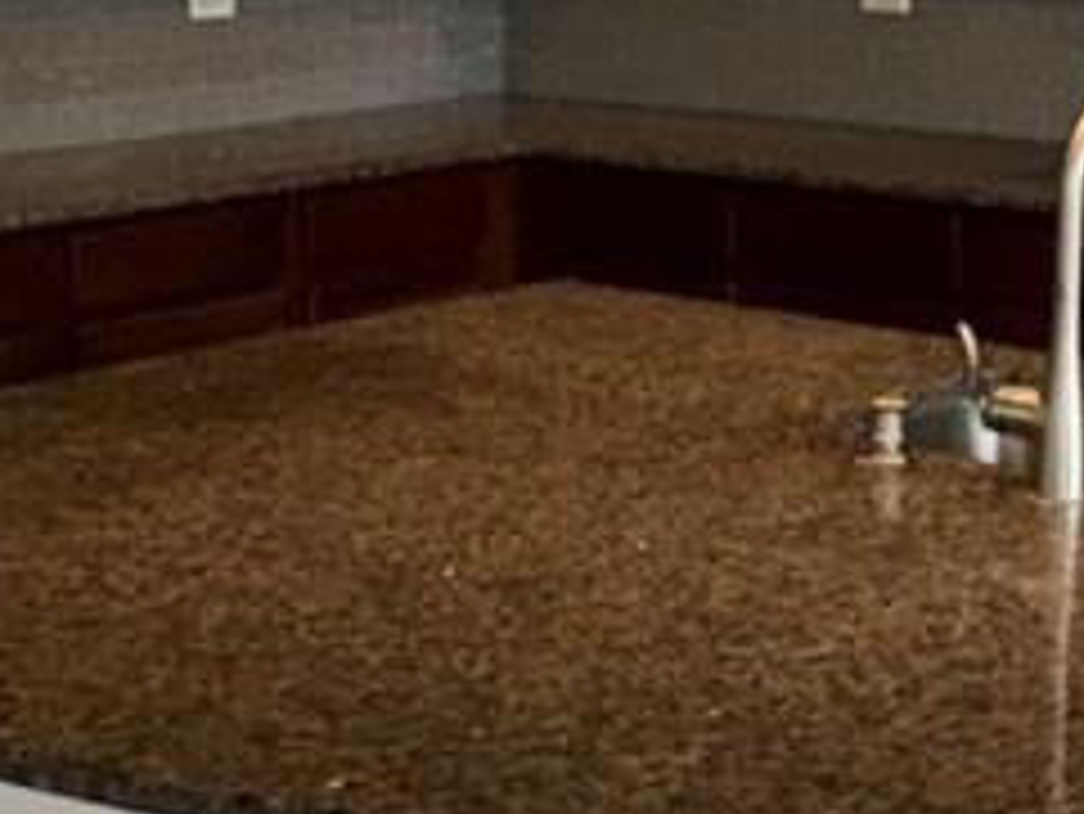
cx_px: 495
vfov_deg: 15.9
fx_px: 2914
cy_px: 427
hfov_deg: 21.1
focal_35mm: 93
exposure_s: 1/91
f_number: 2.2
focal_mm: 2.22
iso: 80
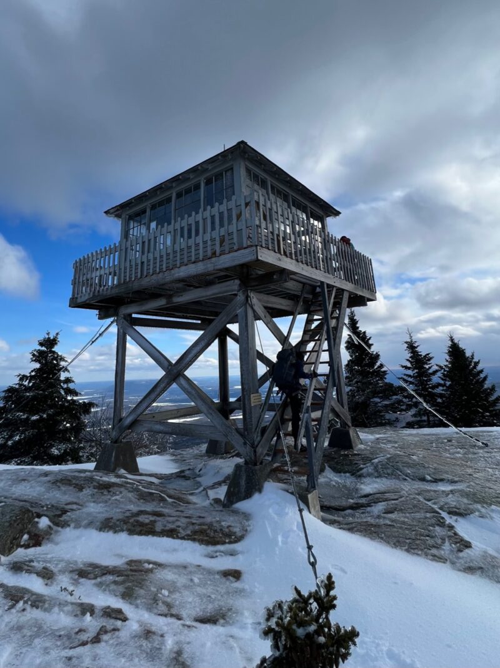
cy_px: 334
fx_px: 250
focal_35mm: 13
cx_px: 250
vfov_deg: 106.2
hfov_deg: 89.9
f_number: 1.8
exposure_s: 1/1410
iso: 32
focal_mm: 1.57
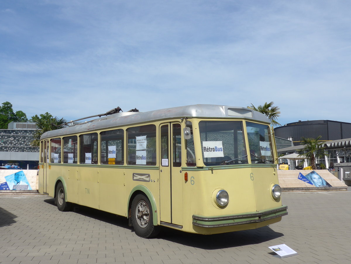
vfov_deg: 39.7
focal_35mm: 36
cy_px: 132
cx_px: 176
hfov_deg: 51.4
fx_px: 365
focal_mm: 7.5
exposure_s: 1/2000
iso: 80
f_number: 3.2
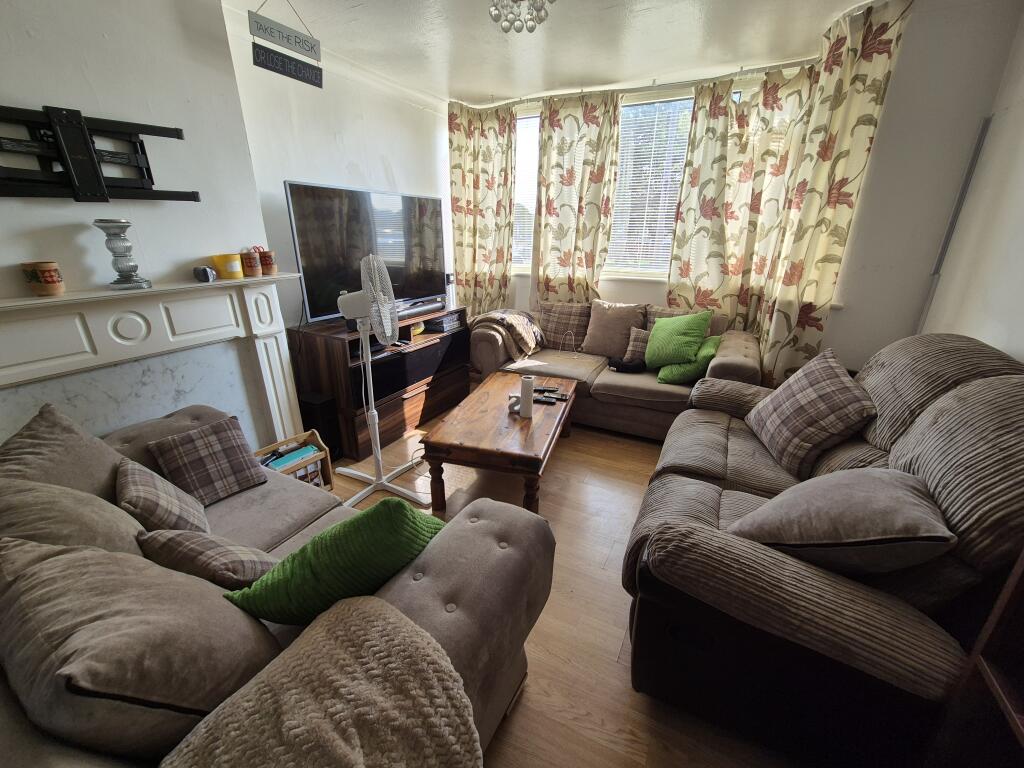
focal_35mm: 13
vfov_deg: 89.9
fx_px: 385
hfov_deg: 106.2
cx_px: 512
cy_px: 384
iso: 50
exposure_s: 1/122
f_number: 2.2
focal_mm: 2.2
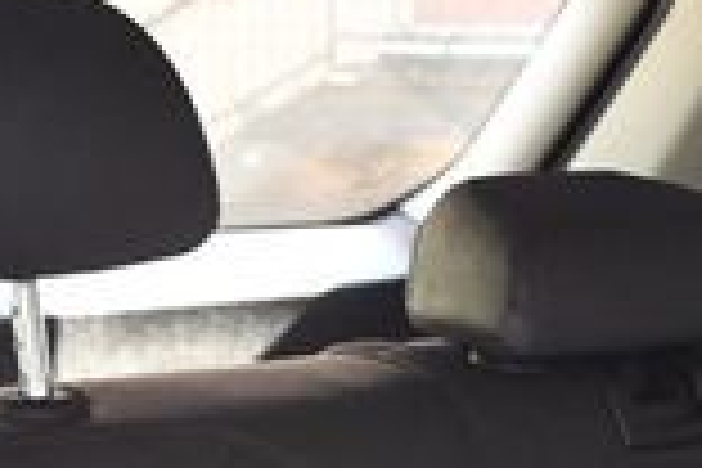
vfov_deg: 11.5
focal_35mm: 111
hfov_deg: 18.4
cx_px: 378
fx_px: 2164
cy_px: 828
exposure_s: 1/125
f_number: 3.5
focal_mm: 18
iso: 2800
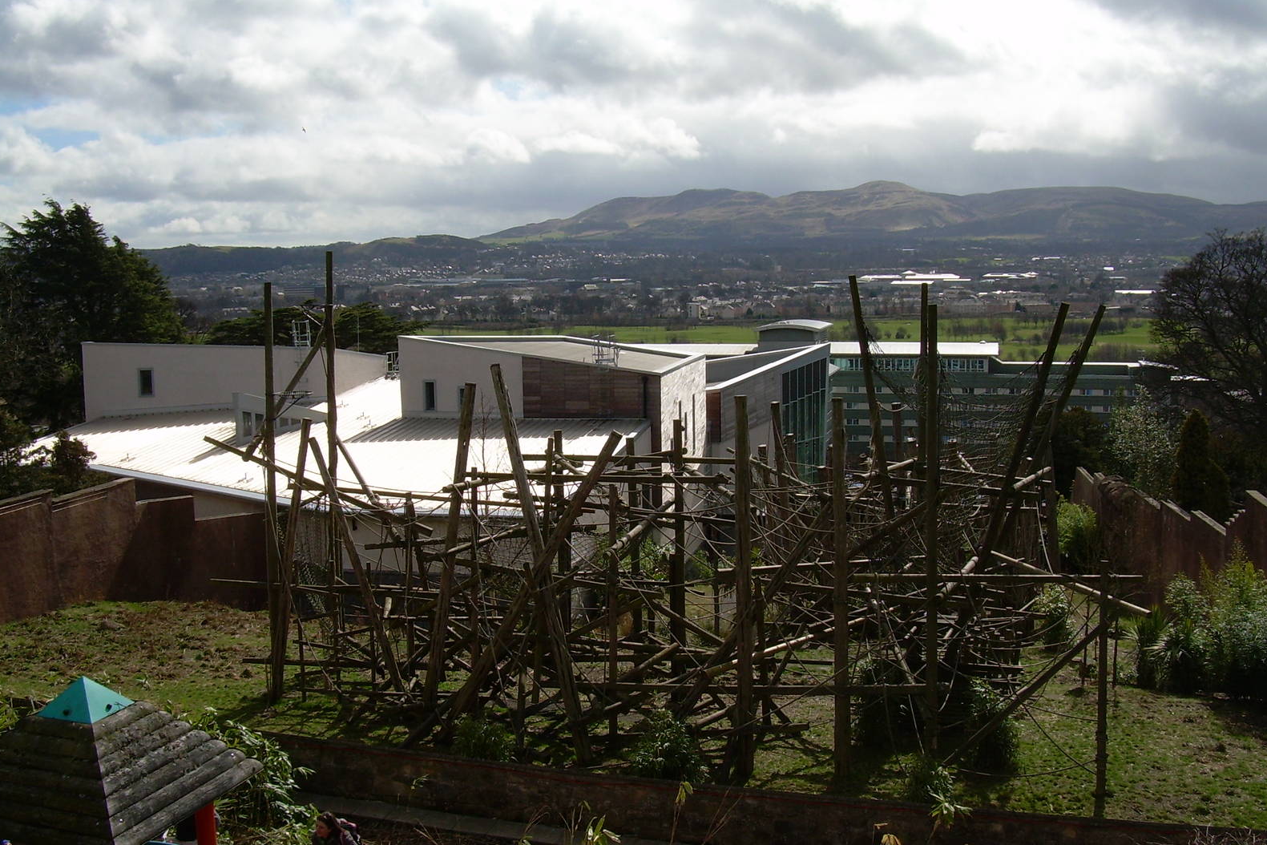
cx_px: 628
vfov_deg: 33.4
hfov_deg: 48.5
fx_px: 1408
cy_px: 422
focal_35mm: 40
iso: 50
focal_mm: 6.3
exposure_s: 1/707
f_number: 4.6
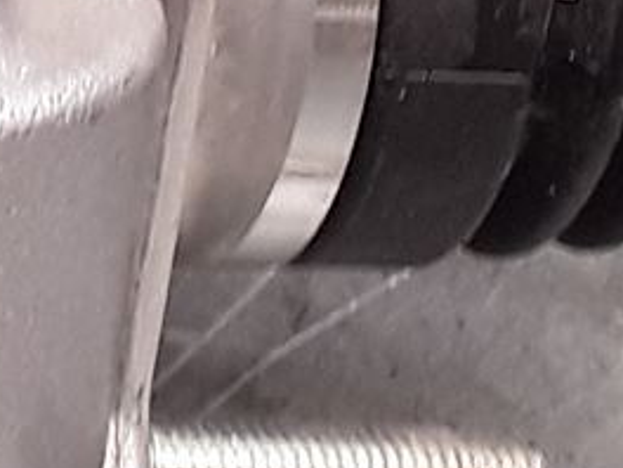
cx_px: -602
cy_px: -66
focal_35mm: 217
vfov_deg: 6.8
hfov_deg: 8.7
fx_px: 3905
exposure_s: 1/50
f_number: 1.9
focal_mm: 2.91
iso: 50
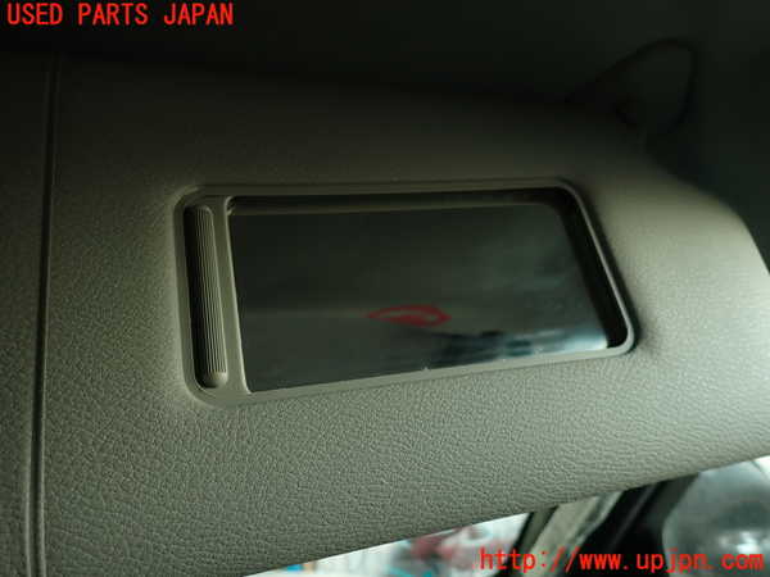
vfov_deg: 54.9
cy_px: 288
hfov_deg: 69.4
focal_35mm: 25
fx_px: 556
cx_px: 385
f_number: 2
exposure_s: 1/60
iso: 125
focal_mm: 4.5
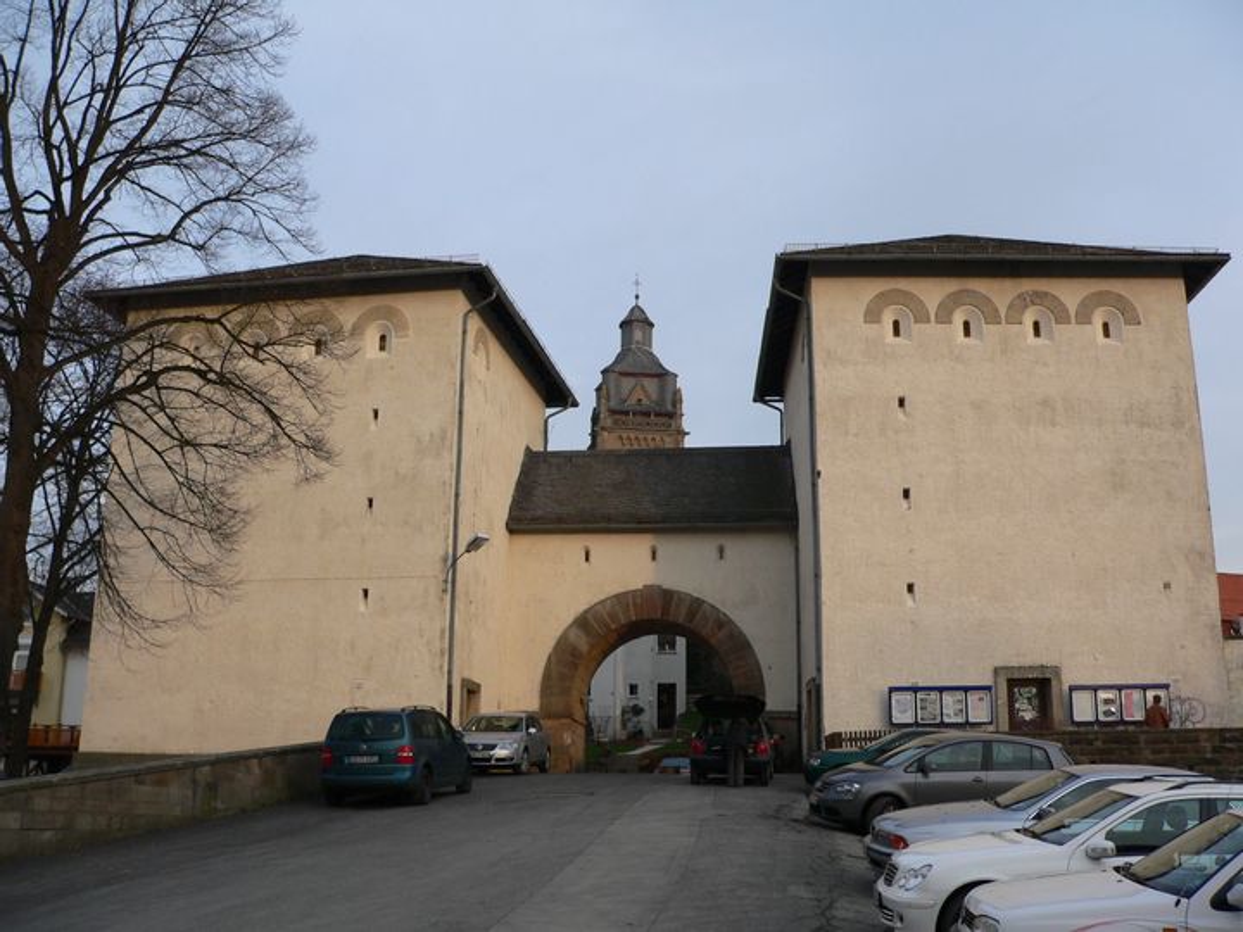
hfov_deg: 51.4
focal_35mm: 36
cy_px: 466
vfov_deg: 39.7
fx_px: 1293
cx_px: 622
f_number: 2.8
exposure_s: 1/250
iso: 100
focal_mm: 6
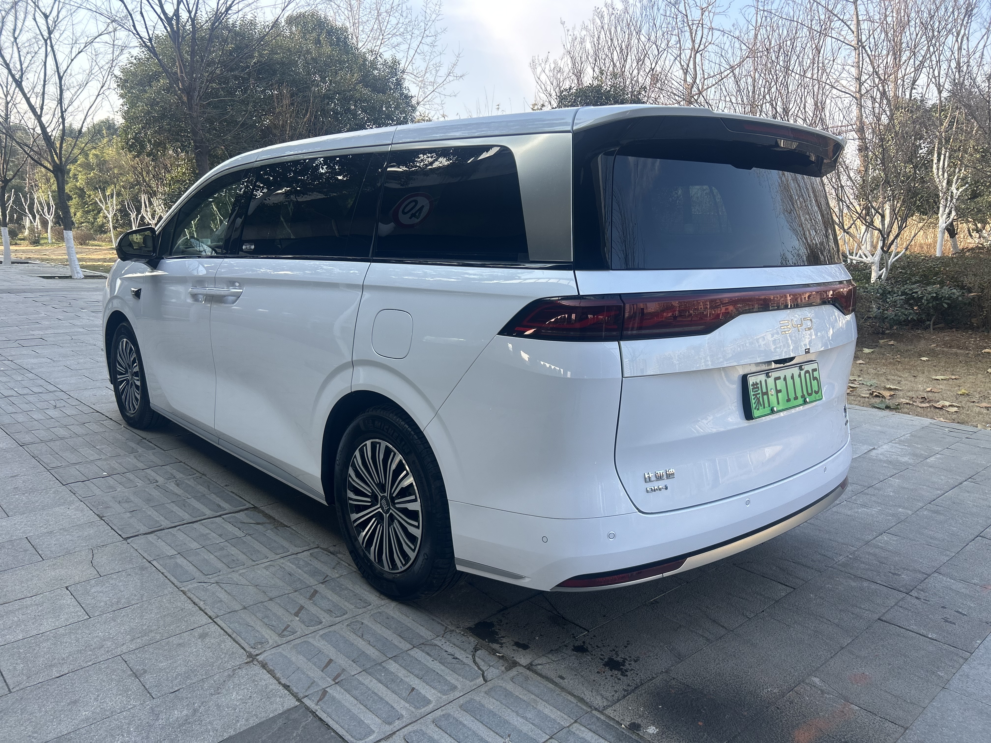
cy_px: 372
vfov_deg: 53.1
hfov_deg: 67.3
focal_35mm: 26
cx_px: 496
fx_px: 744
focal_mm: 5.7
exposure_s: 1/753
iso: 50
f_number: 1.5
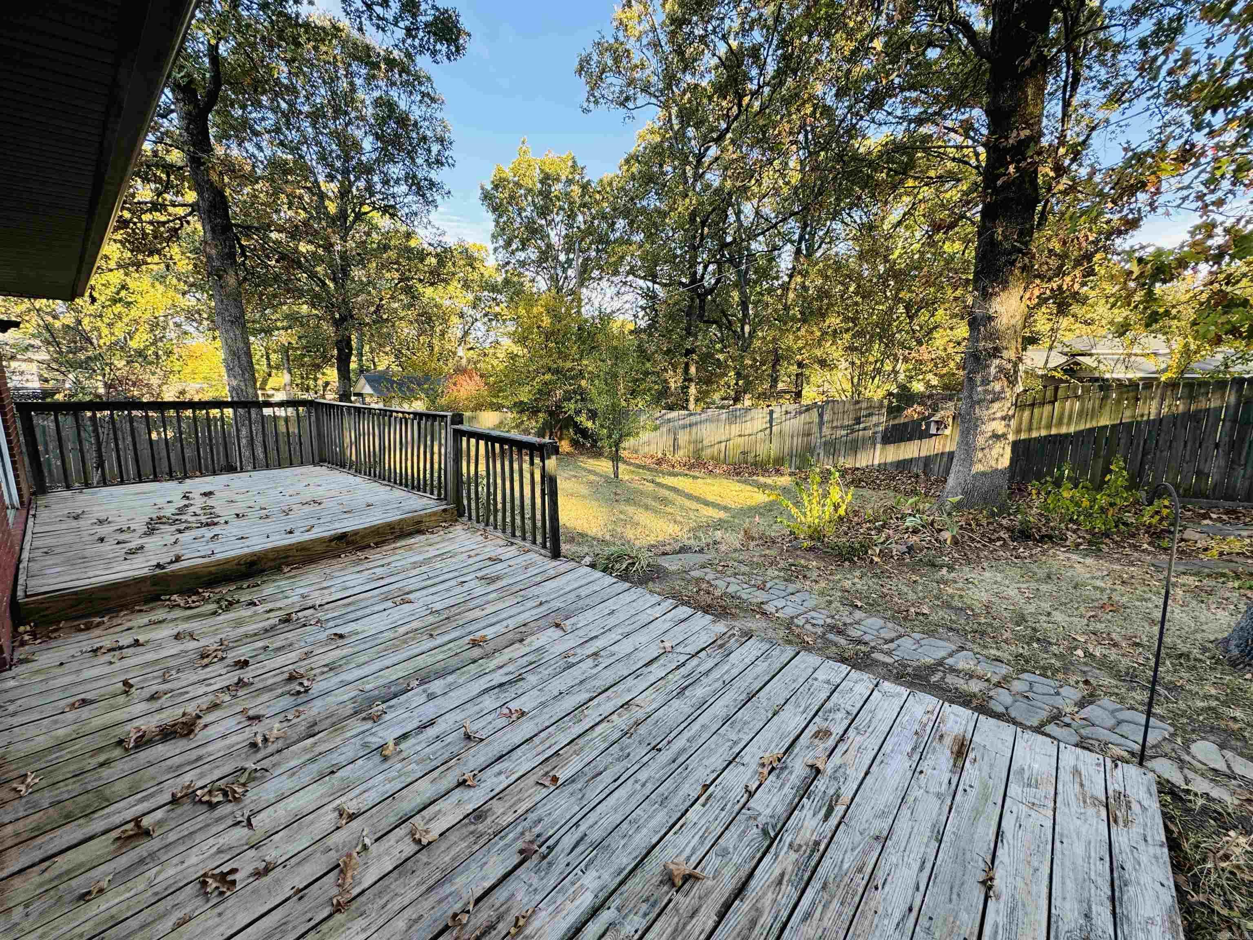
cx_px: 626
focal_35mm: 14
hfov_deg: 102.1
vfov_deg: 85.7
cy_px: 470
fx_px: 507
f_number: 2.2
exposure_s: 1/99
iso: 40
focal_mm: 2.22
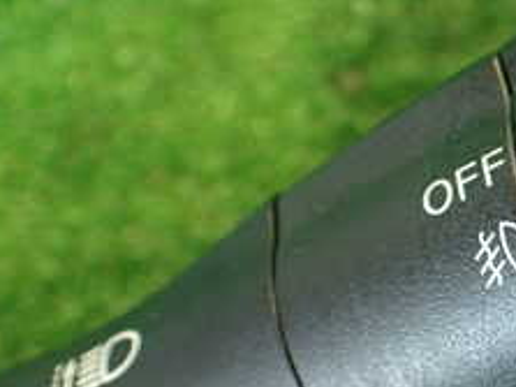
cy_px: 222
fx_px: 1281
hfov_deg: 21.6
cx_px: 562
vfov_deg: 17.1
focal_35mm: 86
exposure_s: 1/30
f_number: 2.4
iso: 400
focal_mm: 5.79
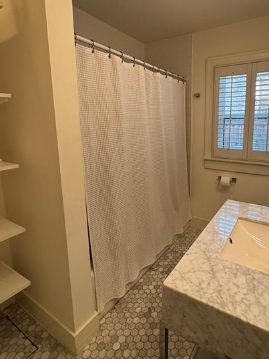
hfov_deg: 64.6
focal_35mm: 20
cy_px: 154
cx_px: 174
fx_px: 207
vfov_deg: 81.3
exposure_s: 1/120
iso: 200
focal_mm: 2.22
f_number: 2.2
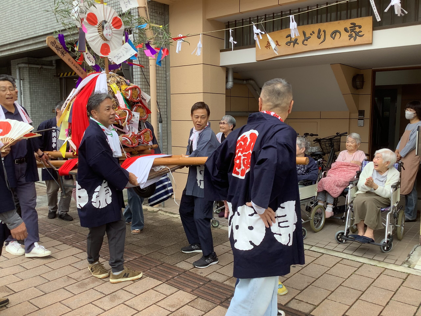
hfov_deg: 58.4
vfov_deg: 45.4
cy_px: 158
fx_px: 377
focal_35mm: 31
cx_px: 210
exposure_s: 1/120
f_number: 2.4
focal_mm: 3.3
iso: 25
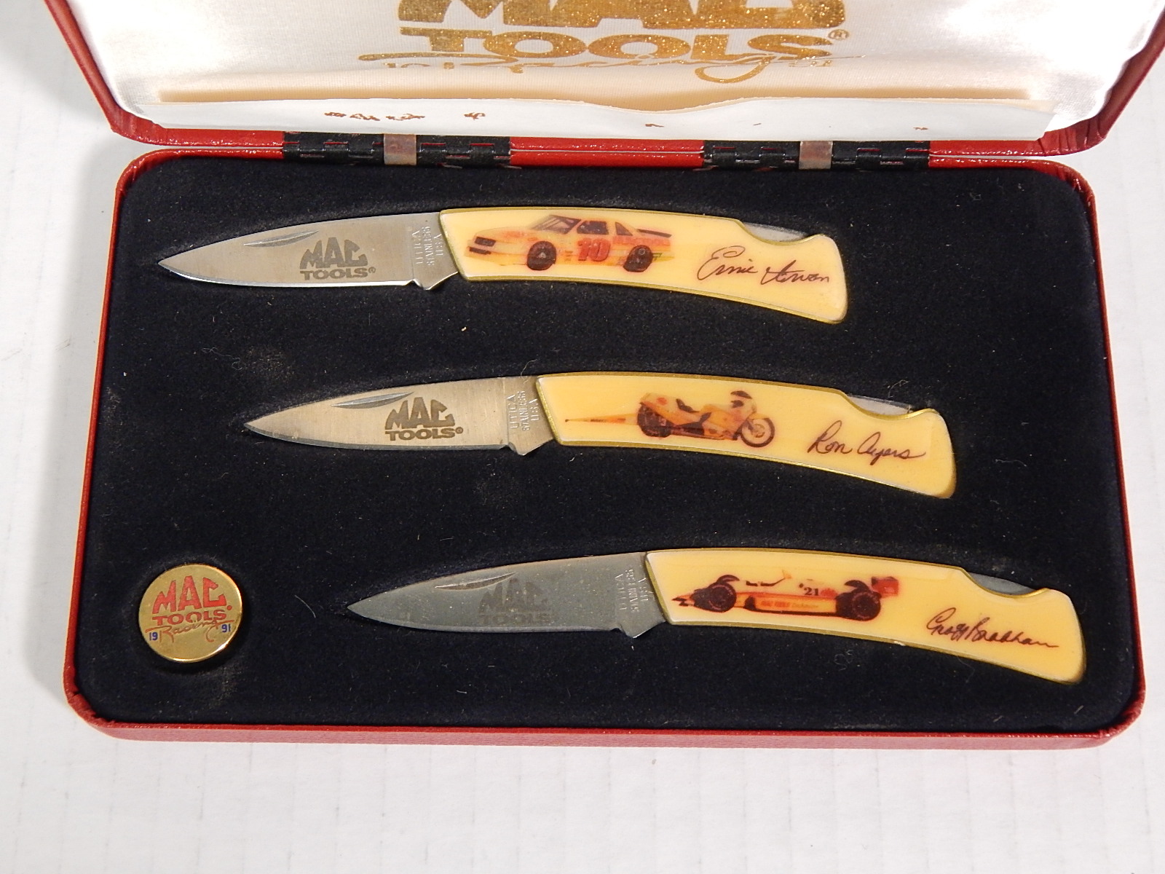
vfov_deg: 24.0
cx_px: 582
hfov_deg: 31.7
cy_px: 437
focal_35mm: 61
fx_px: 2053
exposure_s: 1/30
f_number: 4
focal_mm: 10.9
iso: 400
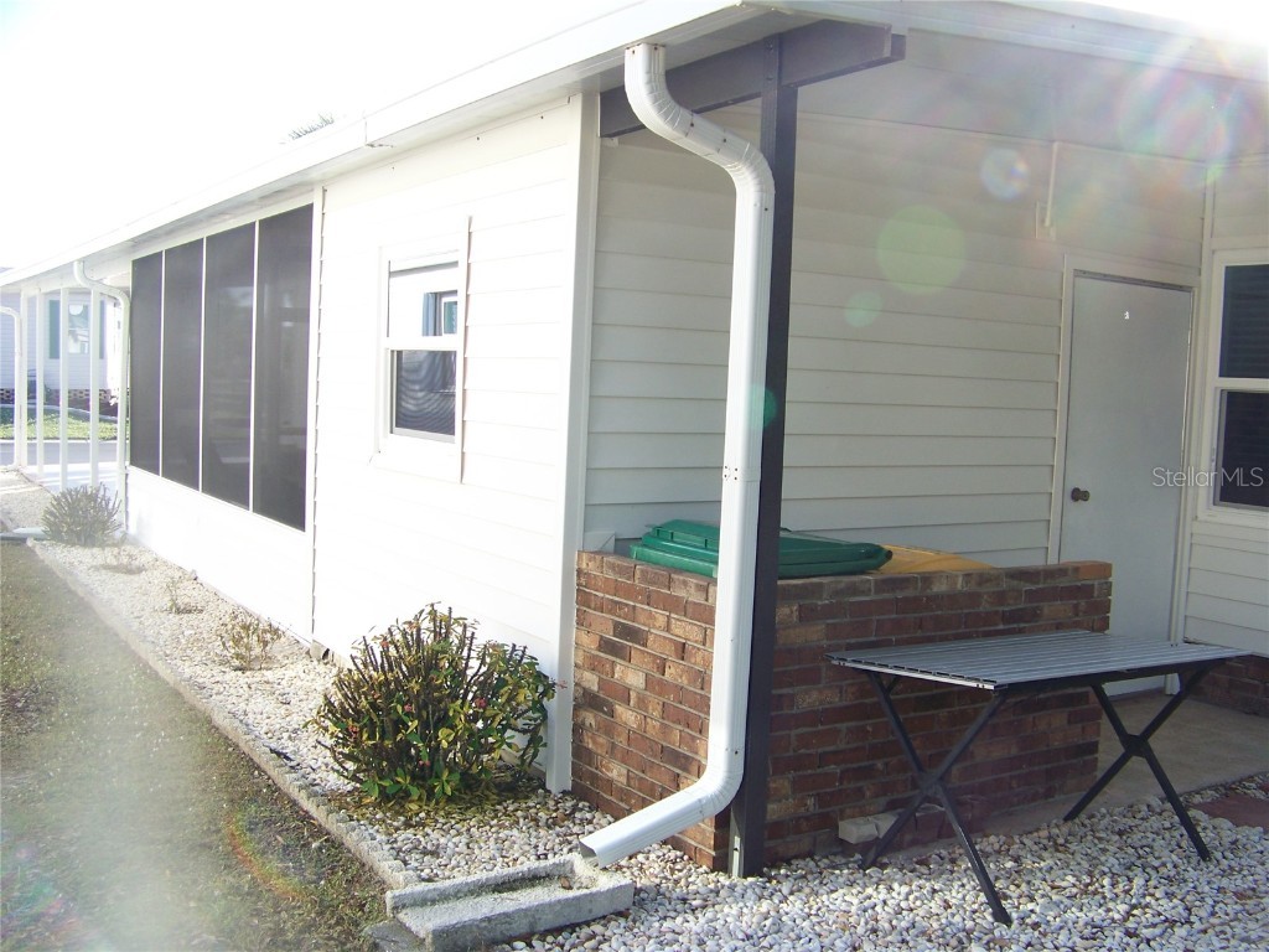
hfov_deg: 51.4
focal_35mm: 36
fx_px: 1320
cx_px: 634
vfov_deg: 39.7
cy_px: 476
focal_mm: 5.85
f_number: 2.8
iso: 64
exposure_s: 1/160
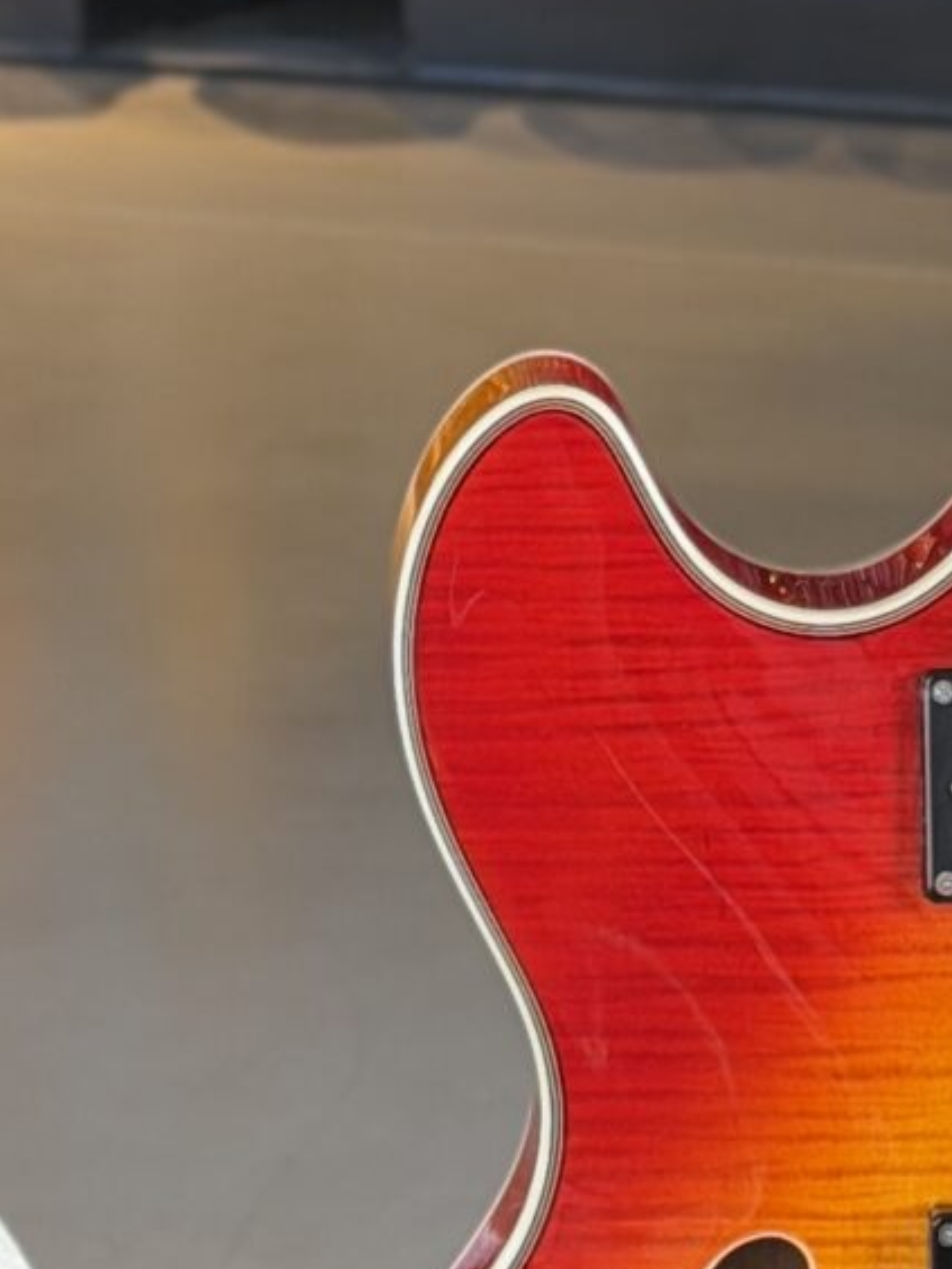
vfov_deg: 9.0
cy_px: 79
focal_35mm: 218
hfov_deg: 6.8
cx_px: 1186
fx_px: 7994
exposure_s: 1/50
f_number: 1.78
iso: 80
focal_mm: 6.76
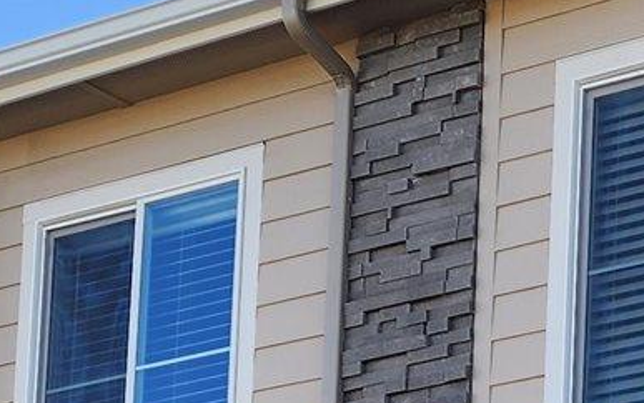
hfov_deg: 13.6
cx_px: 939
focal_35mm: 145
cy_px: 1039
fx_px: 2545
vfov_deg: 8.2
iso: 12
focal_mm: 6.4
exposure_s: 1/322
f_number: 1.8
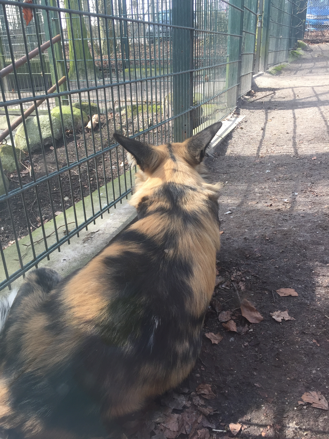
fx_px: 367
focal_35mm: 29
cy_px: 220
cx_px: 164
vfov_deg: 61.7
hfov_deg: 48.2
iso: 32
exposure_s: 1/100
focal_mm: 4.15
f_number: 2.2
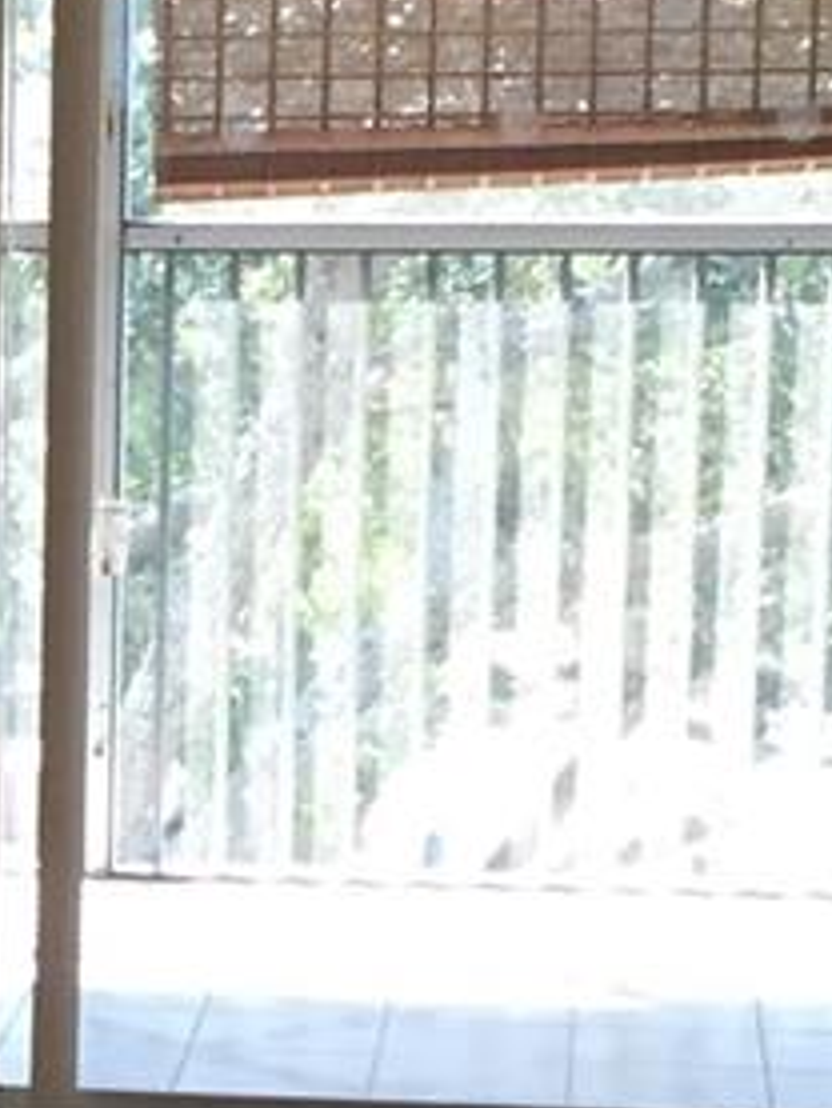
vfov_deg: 12.2
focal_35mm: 161
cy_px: 836
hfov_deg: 8.9
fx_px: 5156
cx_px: -556
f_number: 2.2
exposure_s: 1/30
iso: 32
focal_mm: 4.15
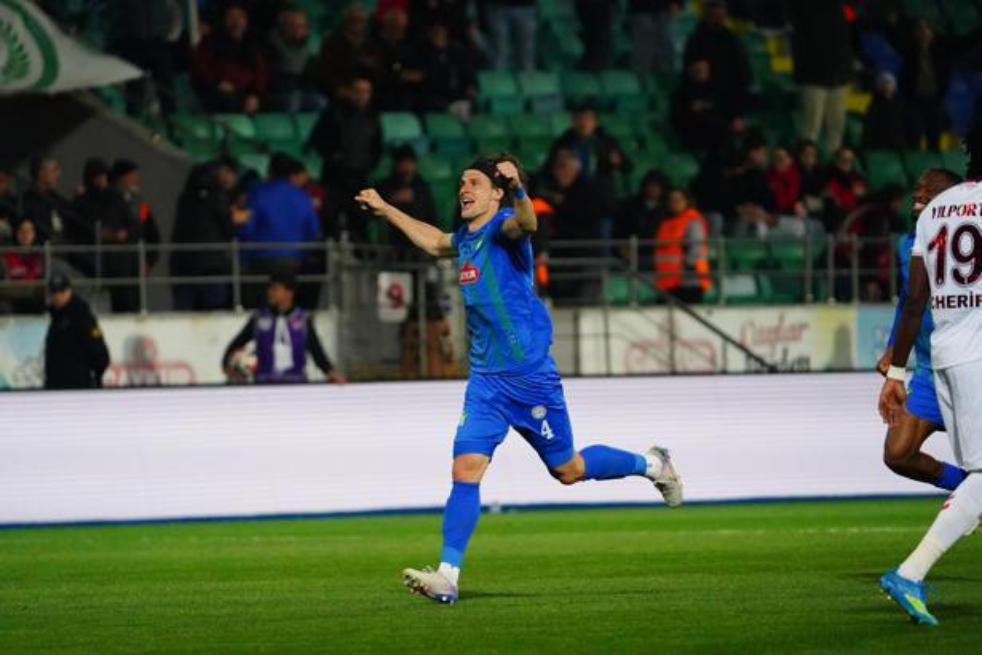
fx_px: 12629
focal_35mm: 463
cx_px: 491
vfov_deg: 3.0
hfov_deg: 4.5
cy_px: 328
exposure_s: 1/1500
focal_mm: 463
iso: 10000
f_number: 6.3
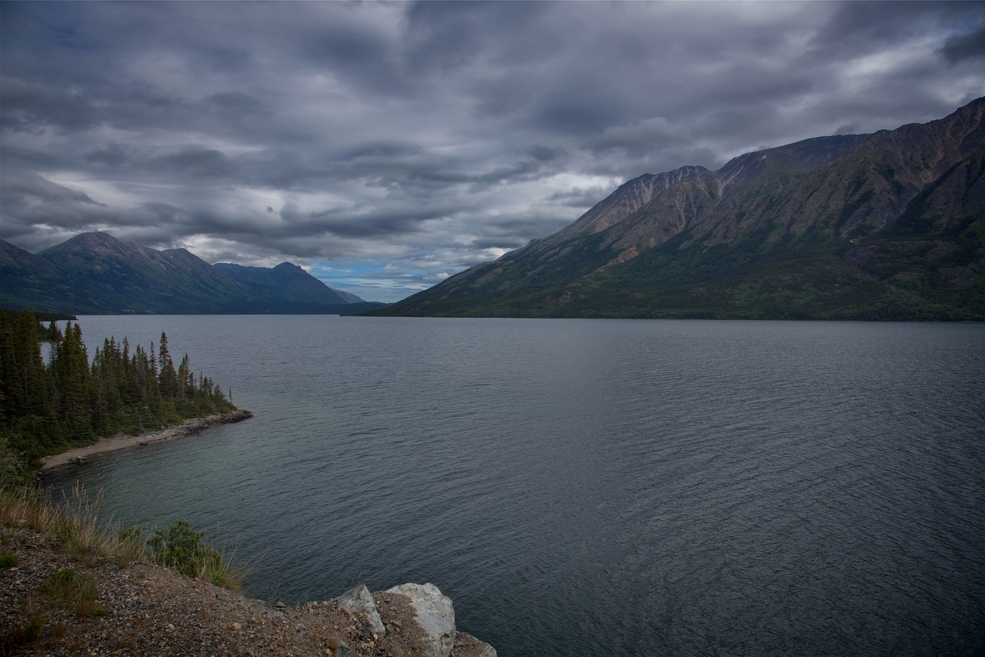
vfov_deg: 53.2
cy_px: 328
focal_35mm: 24
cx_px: 492
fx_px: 657
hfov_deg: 73.7
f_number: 9
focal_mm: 24
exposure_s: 1/320
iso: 100
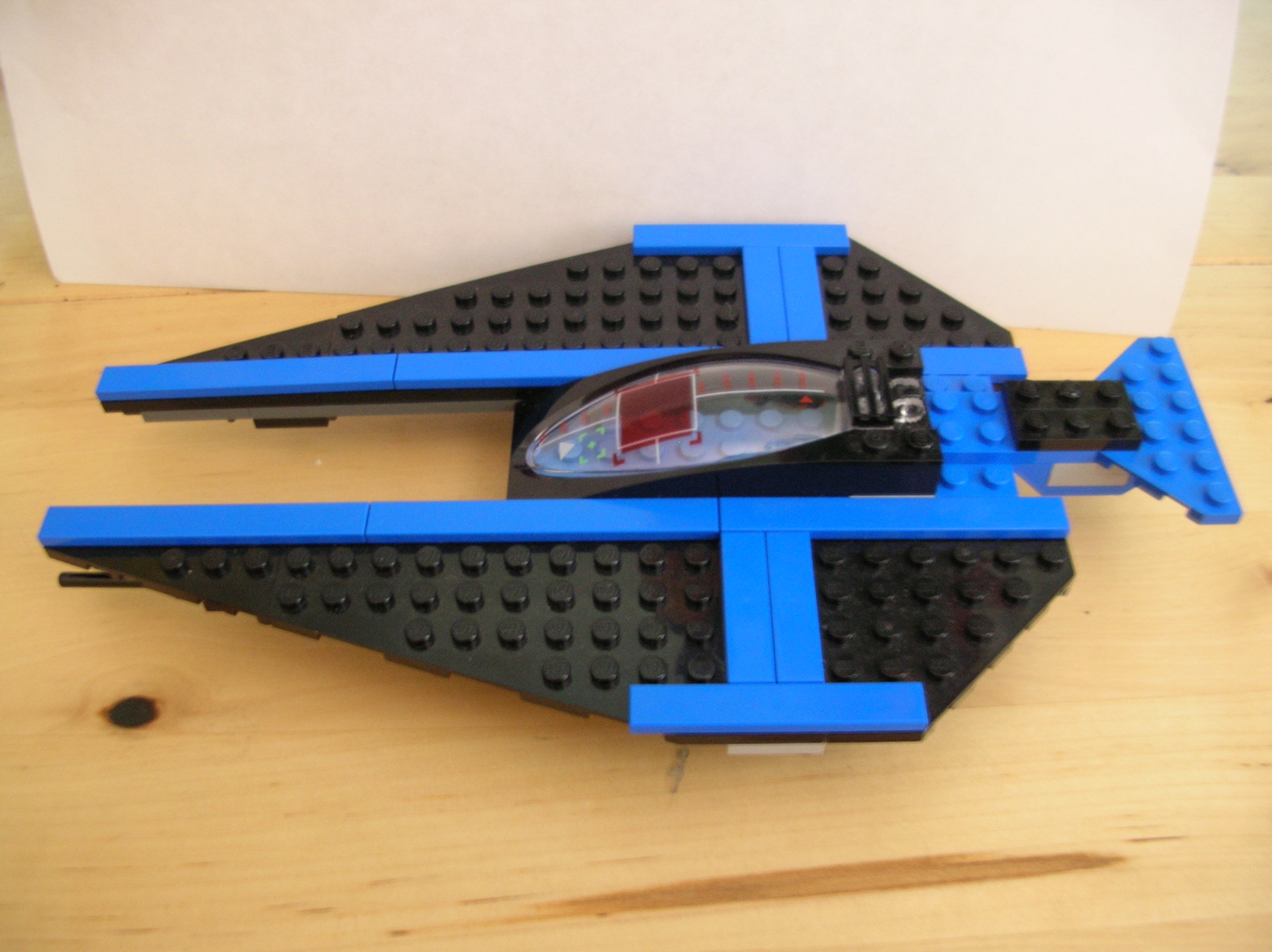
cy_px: 476
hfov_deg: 52.7
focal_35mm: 35
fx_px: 1285
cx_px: 636
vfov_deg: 40.6
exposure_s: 1/6.2
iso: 98
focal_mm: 5.8
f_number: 2.8
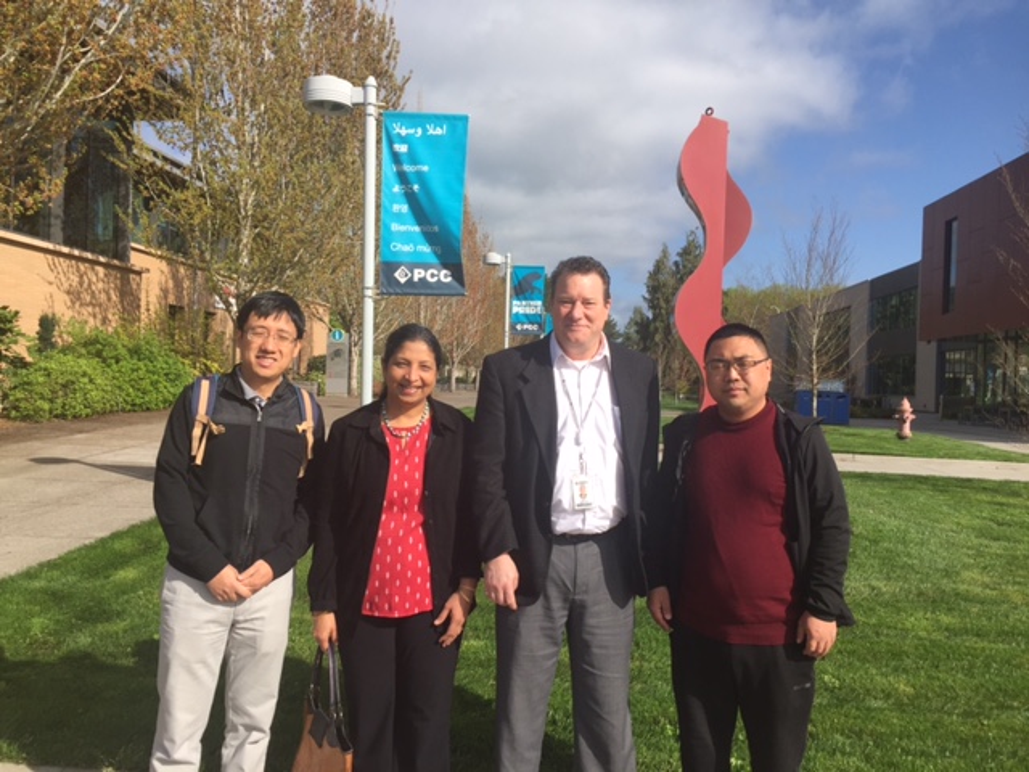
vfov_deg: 48.2
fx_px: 862
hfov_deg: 61.7
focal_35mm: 29
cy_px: 386
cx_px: 514
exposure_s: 1/1883
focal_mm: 4.15
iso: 32
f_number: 2.2
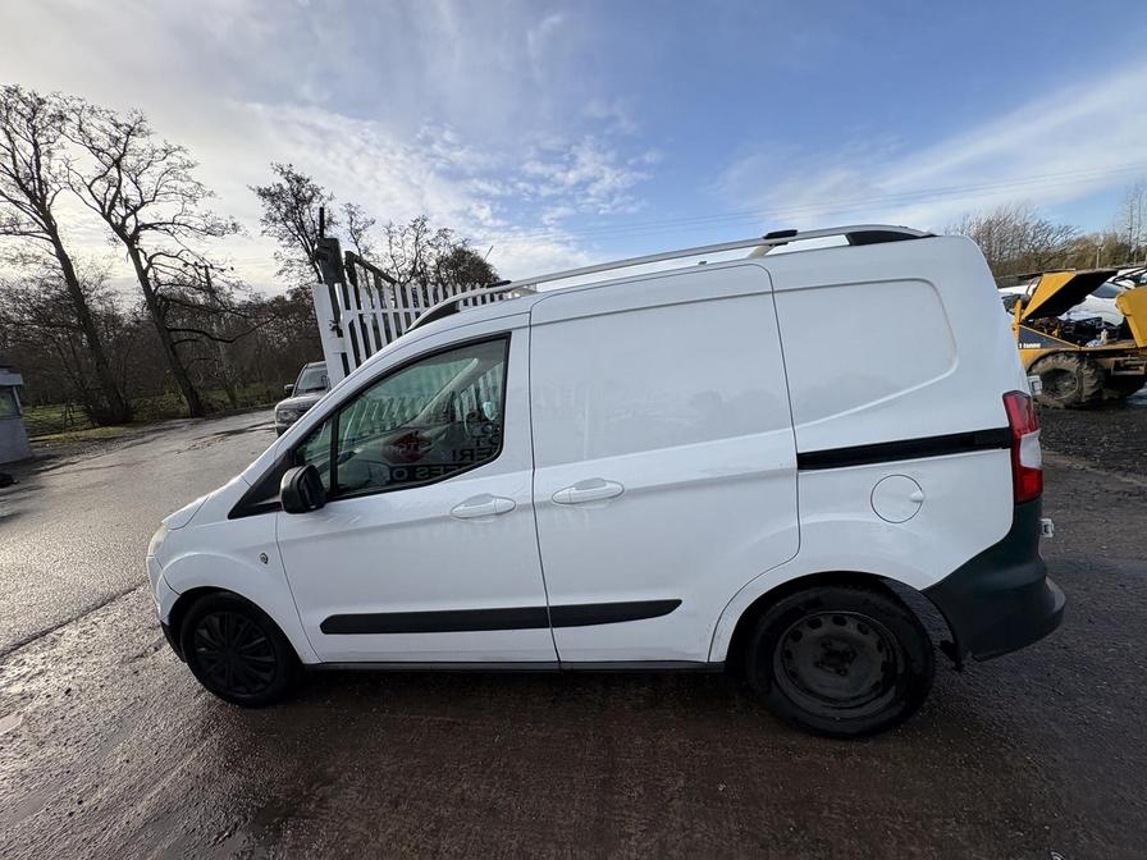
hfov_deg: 102.1
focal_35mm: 14
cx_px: 574
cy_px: 430
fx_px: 464
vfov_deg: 85.7
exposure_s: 1/879
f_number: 2.2
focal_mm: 2.22
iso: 50
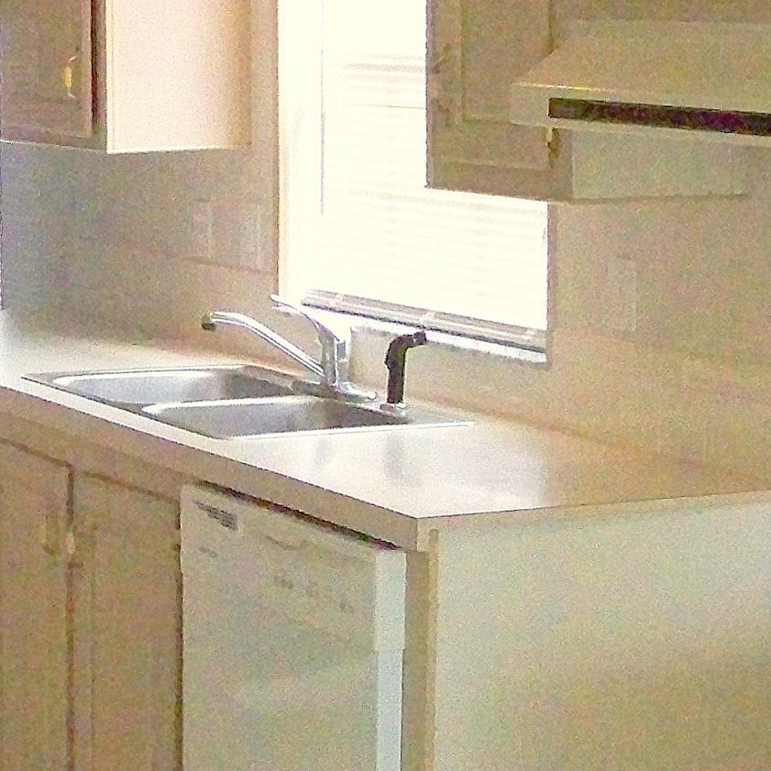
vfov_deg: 16.6
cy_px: 171
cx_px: 32
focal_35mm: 104
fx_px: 2621
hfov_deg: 16.4
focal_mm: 5.85
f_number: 2.8
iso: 1250
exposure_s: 1/500
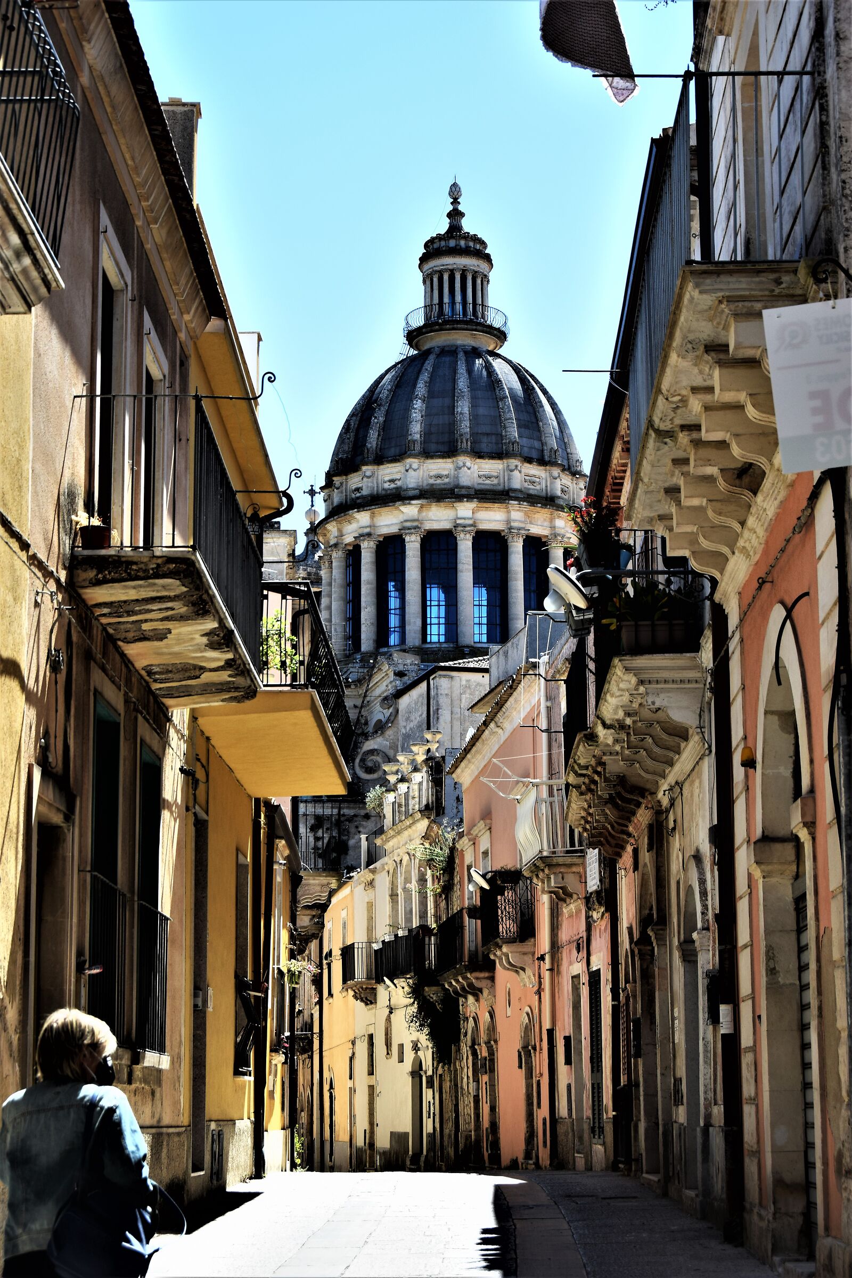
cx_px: 426
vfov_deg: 31.9
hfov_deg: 21.6
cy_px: 639
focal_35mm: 63
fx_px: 2236
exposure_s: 1/250
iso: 200
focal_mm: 42
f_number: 8
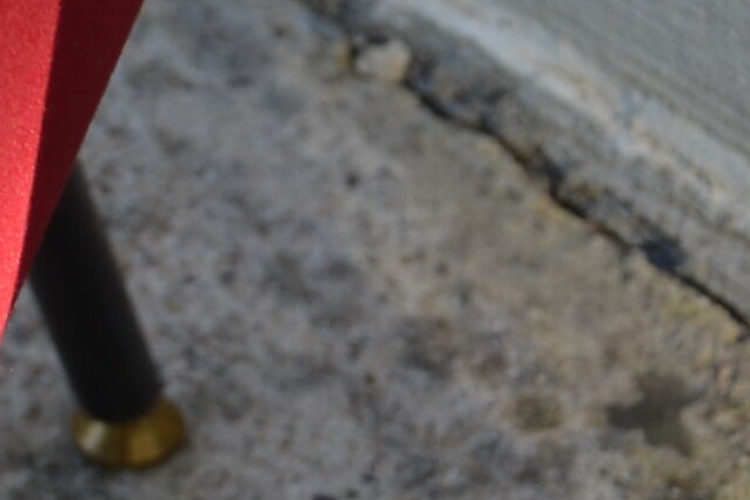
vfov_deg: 4.8
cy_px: -113
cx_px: -953
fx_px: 5932
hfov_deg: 6.9
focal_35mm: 285
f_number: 5
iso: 200
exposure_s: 1/100
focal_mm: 35
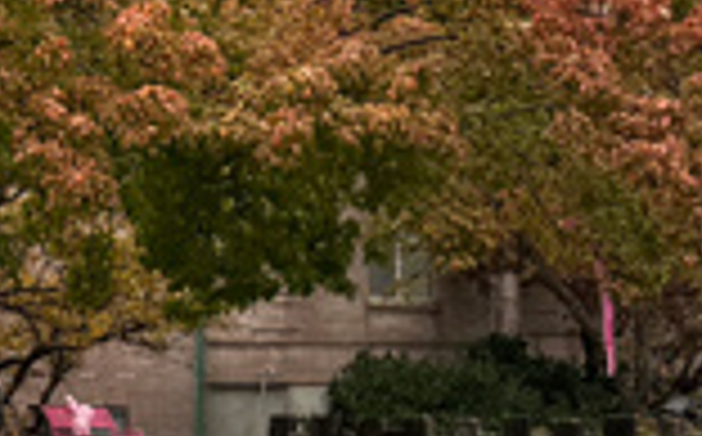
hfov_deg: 10.8
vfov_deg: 7.8
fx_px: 3190
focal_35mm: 167
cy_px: 274
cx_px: -968
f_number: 1.78
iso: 80
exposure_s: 1/338
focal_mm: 6.76
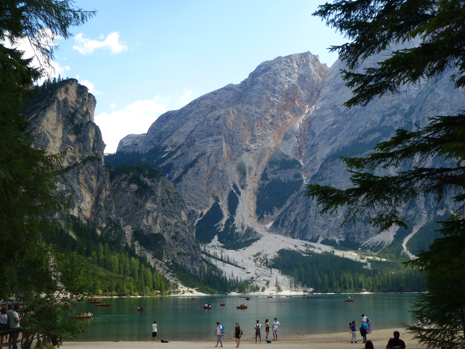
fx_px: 618
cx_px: 232
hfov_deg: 41.2
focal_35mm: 46
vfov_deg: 31.5
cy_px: 174
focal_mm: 8
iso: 100
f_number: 4
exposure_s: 1/400
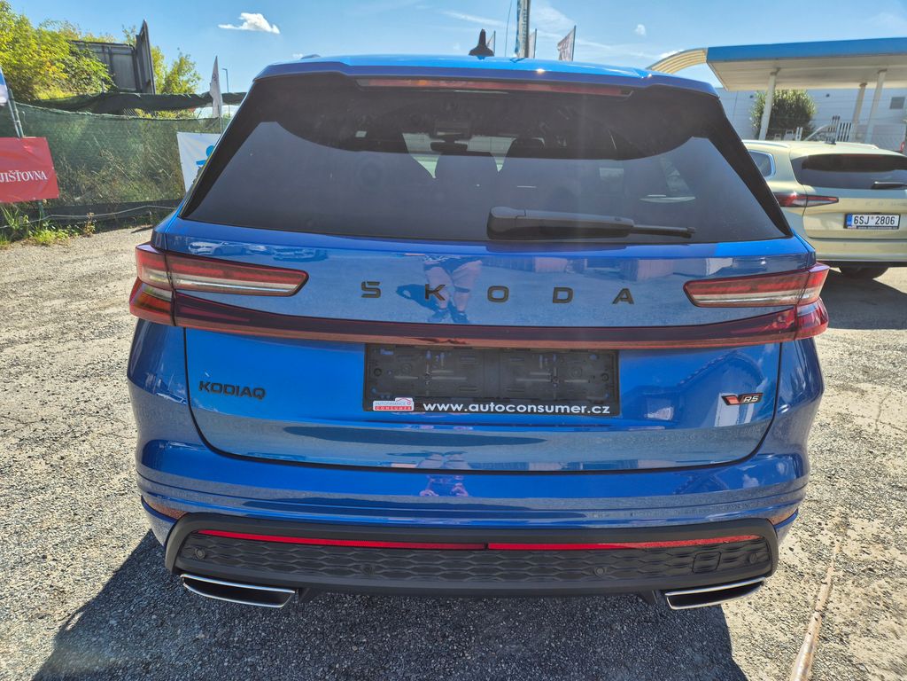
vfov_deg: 58.9
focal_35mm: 23
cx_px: 454
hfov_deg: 73.9
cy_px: 340
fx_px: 603
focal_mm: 5.4
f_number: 1.8
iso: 25
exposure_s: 1/1304
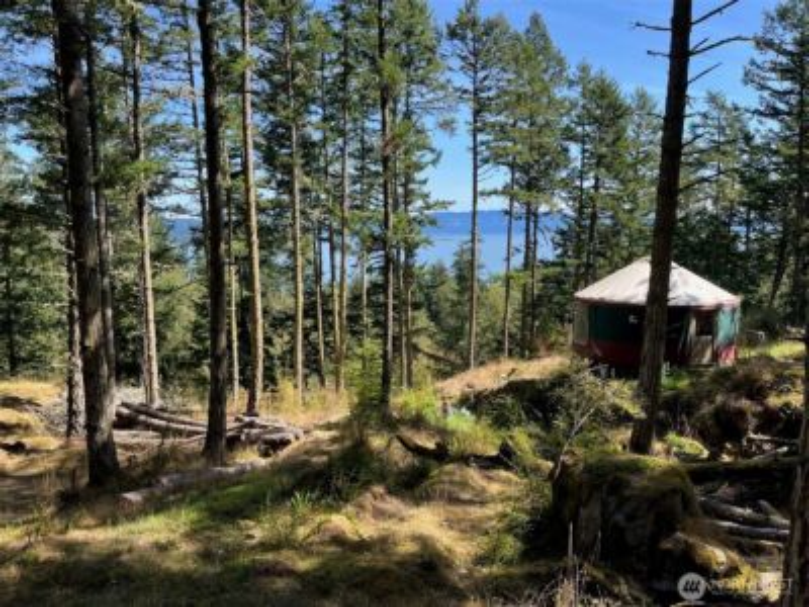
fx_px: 608
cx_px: 404
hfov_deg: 67.3
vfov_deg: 53.1
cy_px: 304
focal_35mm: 26
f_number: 1.6
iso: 50
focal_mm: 5.1
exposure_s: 1/1046
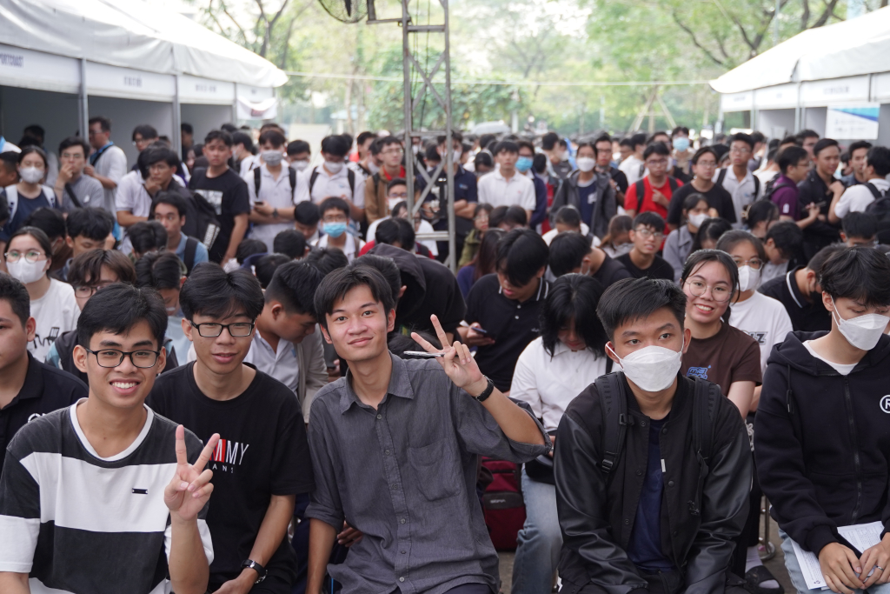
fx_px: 1187
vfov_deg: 28.1
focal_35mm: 48
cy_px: 297
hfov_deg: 41.1
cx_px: 445
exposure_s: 1/500
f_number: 2.8
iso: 320
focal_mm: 32
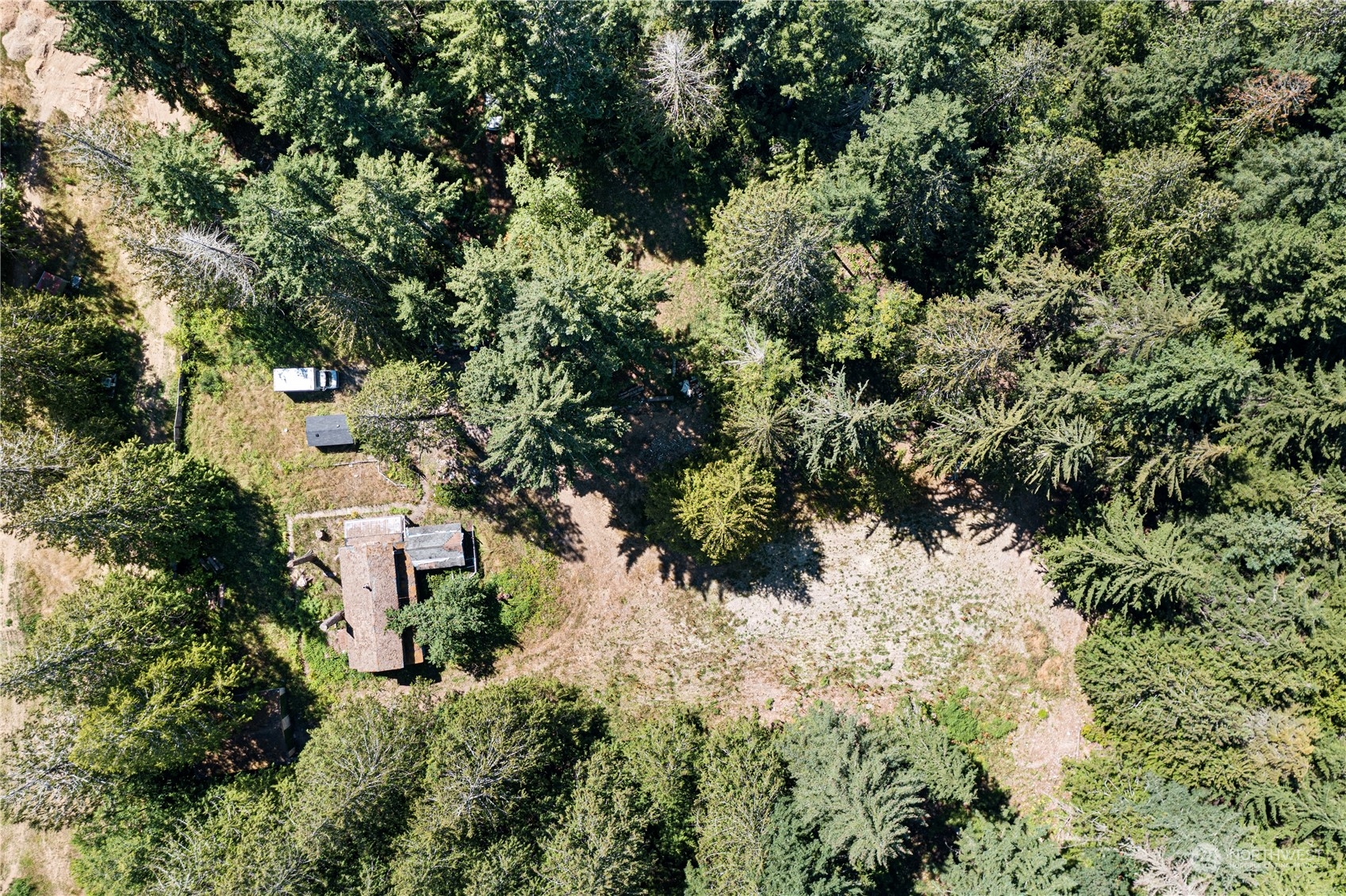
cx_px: 673
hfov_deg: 65.5
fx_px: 1046
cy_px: 448
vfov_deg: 46.4
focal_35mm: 28
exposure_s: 1/40
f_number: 3.2
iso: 100
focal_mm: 10.26
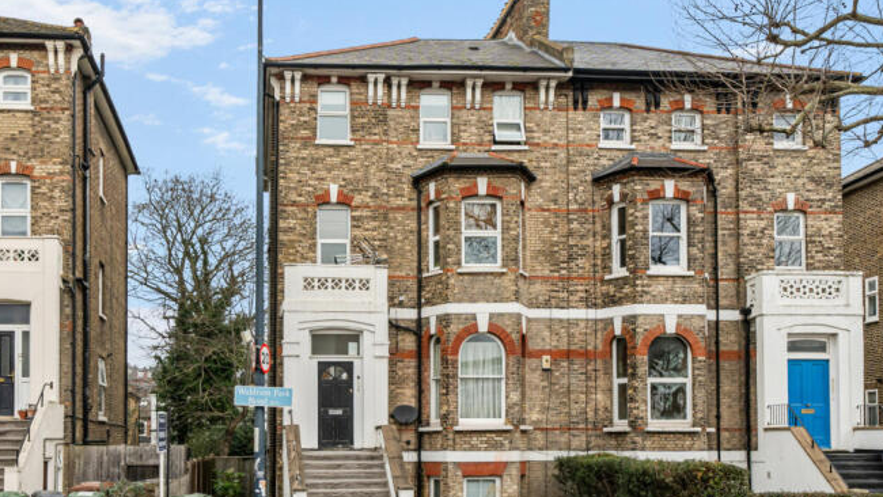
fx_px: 890
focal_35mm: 38
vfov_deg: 31.2
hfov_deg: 52.8
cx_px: 442
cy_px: 280
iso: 400
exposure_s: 1/125
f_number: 8
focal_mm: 24
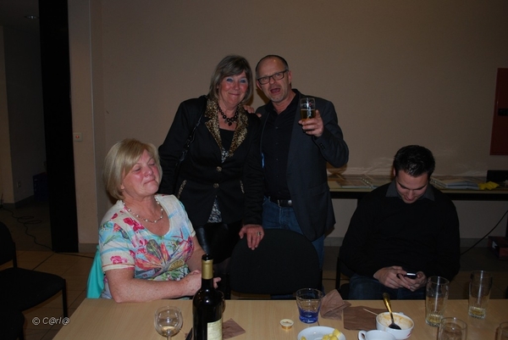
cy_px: 170
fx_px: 424
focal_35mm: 30
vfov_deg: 43.7
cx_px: 254
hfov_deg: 61.9
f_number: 3.8
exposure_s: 1/60
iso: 200
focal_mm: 20
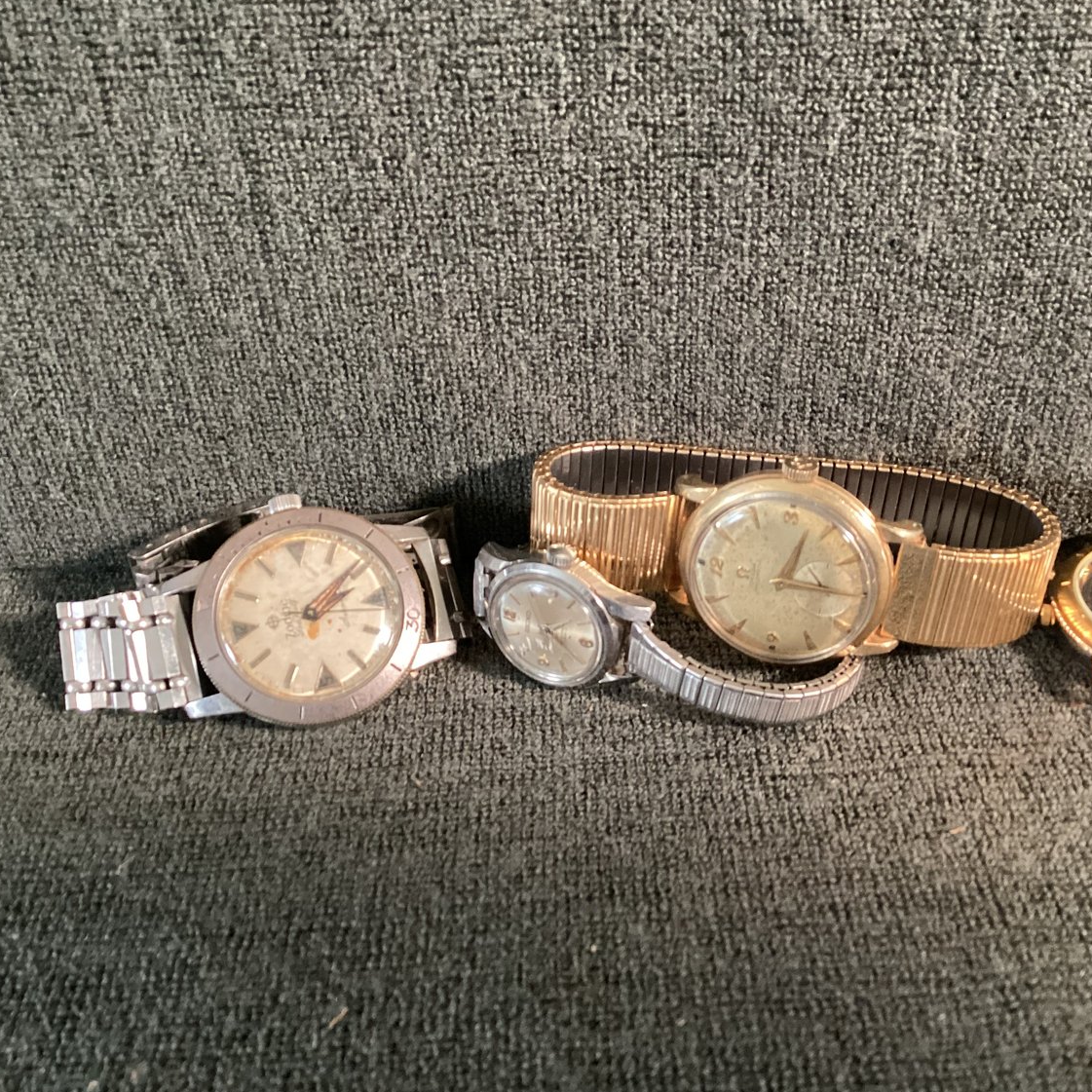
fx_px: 1321
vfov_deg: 44.9
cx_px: 648
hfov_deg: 44.7
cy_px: 545
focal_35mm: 37
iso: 400
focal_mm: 3.3
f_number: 2.4
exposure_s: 1/40
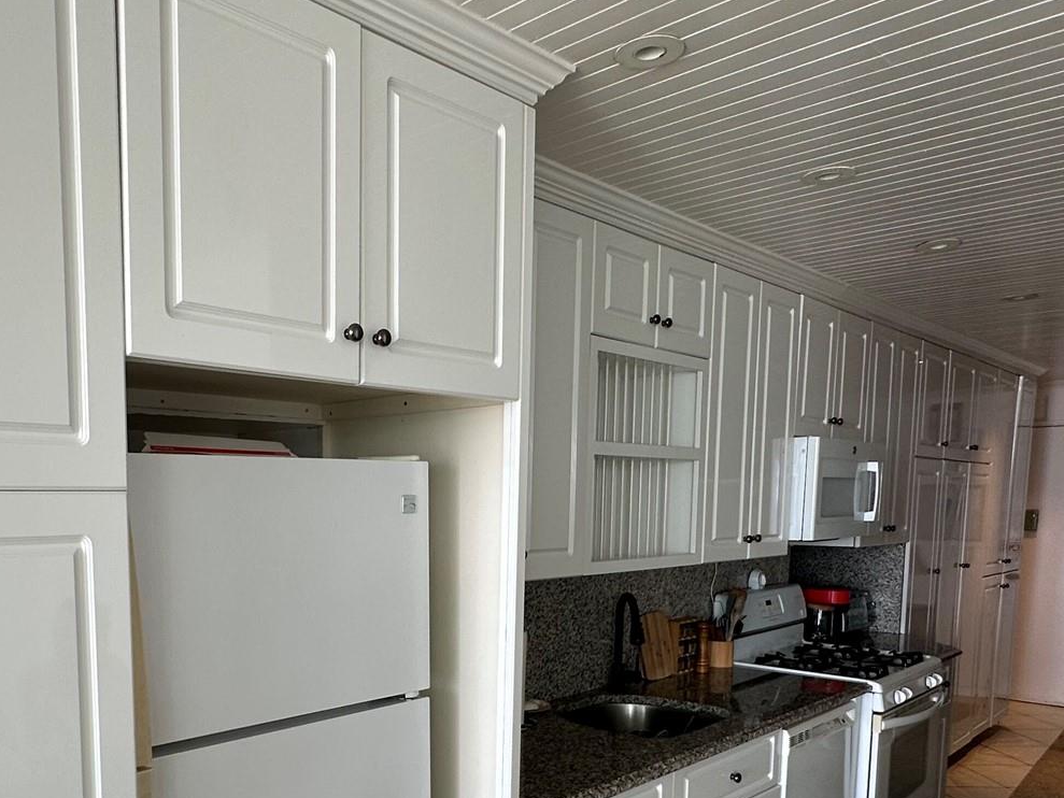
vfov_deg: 46.5
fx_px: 891
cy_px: 598
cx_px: 350
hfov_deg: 60.1
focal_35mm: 29
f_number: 2.2
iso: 64
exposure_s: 1/99
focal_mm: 2.22
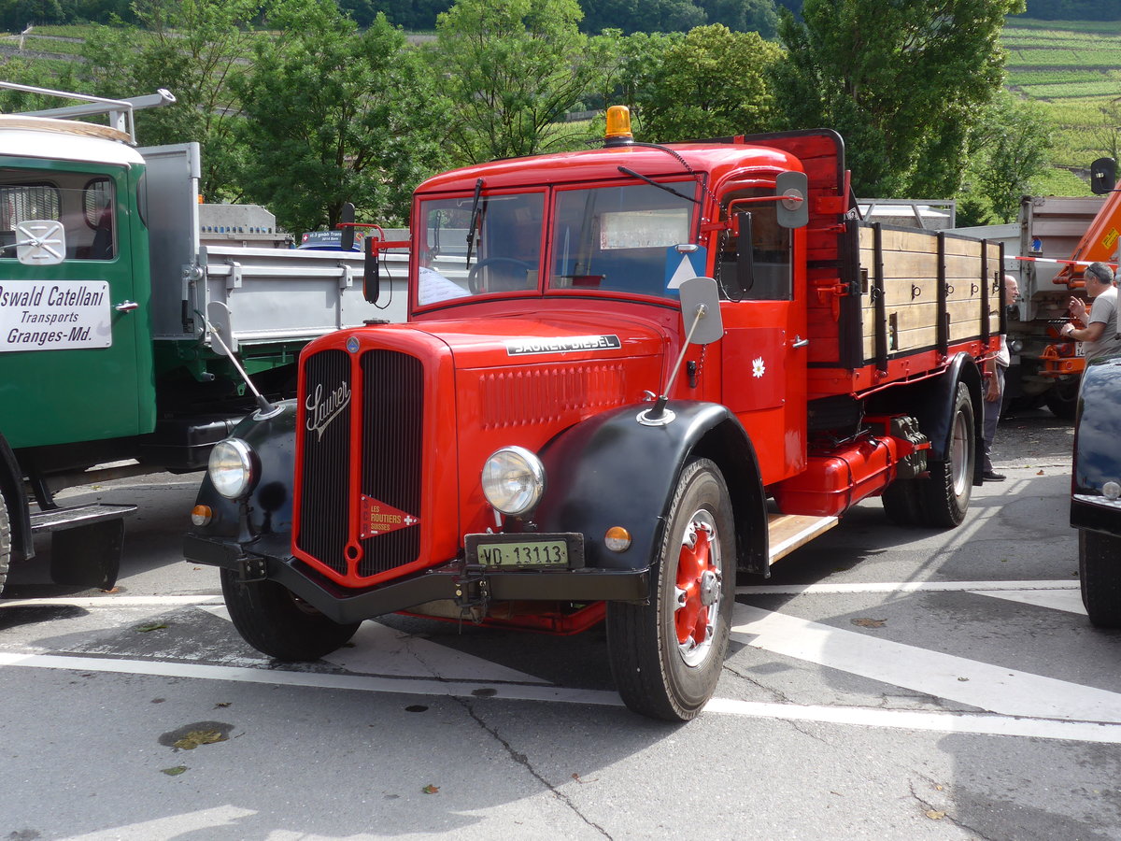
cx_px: 560
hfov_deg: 47.9
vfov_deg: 36.8
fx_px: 1263
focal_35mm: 39
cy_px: 420
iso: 80
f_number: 2.8
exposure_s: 1/800
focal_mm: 8
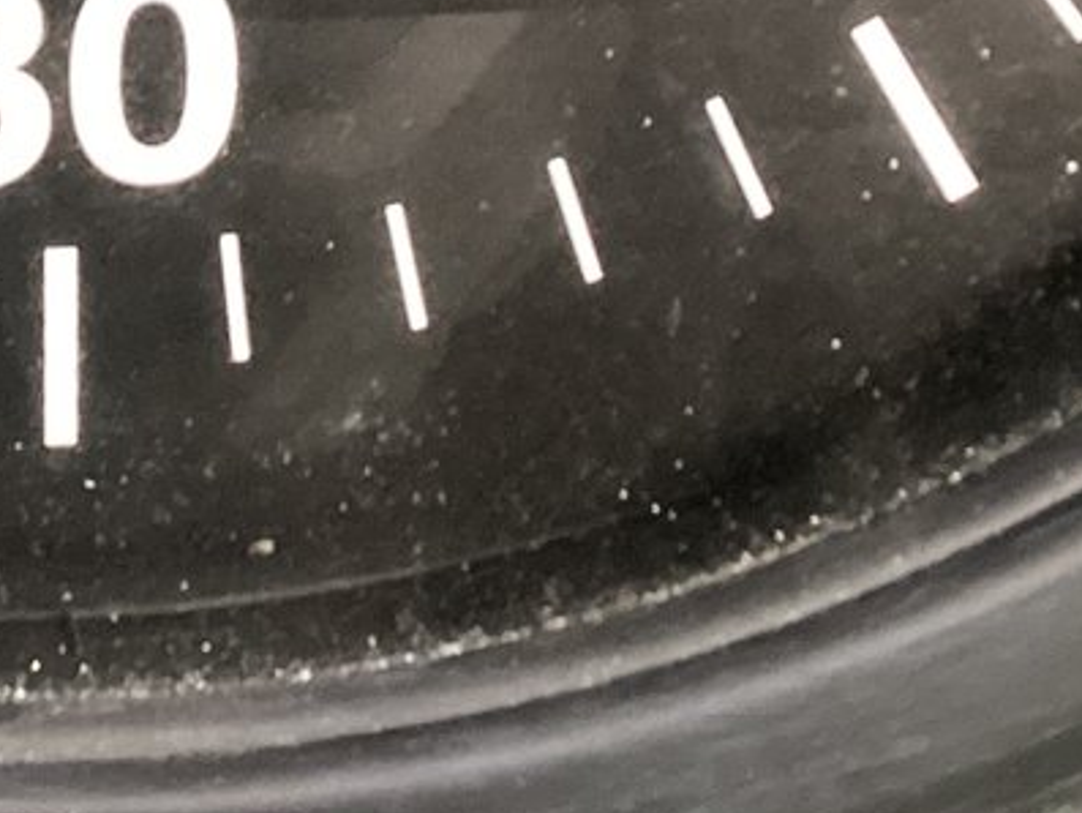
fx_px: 3689
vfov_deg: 12.1
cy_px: -307
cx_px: -138
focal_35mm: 118
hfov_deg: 16.2
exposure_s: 1/33
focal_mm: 3.3
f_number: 2.4
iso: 250
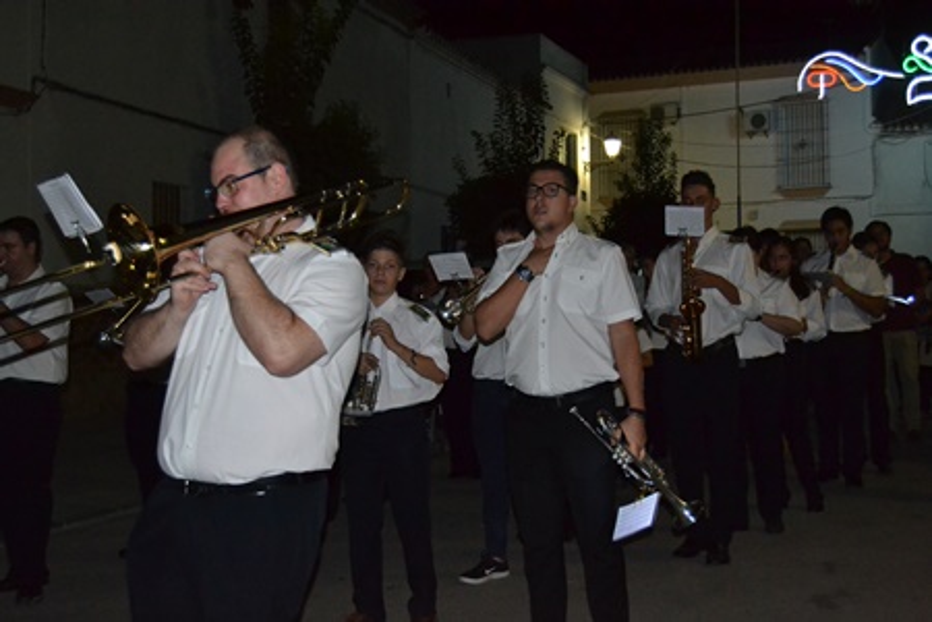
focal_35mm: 51
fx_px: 1320
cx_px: 466
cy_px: 311
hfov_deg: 38.9
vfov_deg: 26.5
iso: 3200
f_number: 4.5
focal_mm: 34
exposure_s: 1/60
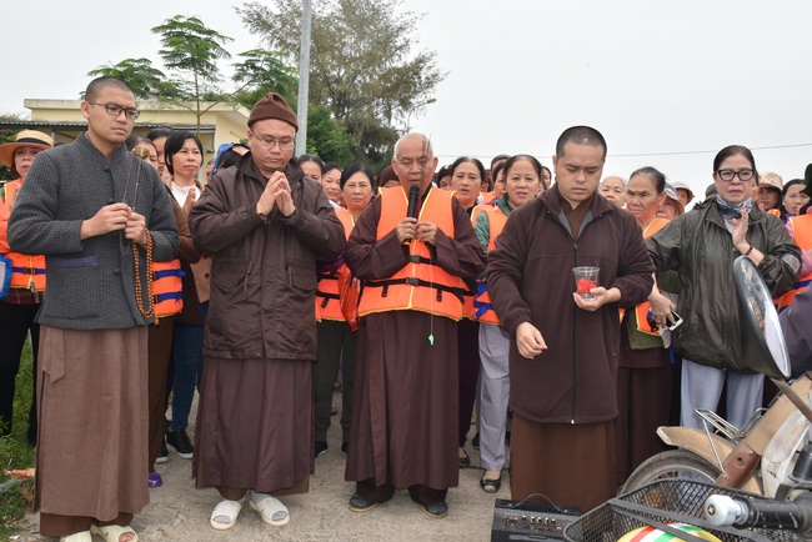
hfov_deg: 55.8
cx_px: 406
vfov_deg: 38.9
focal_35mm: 34
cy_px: 271
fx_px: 767
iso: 640
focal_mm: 34
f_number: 13
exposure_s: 1/200
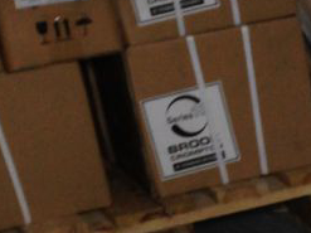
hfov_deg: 9.9
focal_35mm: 171
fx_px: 1536
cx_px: 779
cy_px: 565
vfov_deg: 8.0
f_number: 2.4
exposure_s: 1/20
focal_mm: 4.12
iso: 64
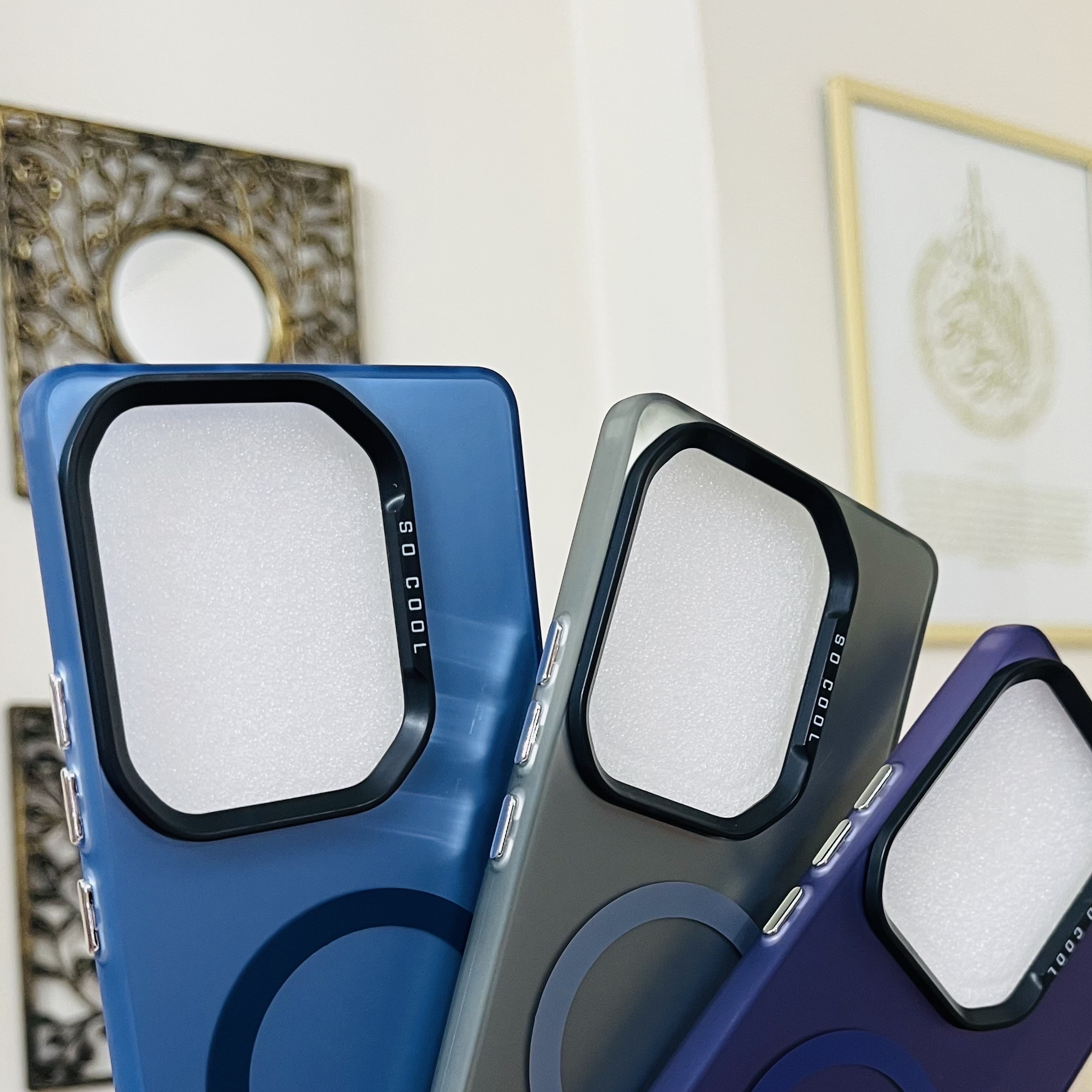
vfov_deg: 37.3
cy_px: 830
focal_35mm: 44
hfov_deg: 38.3
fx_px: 1570
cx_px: 608
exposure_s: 1/50
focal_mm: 5.1
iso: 80
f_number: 1.6
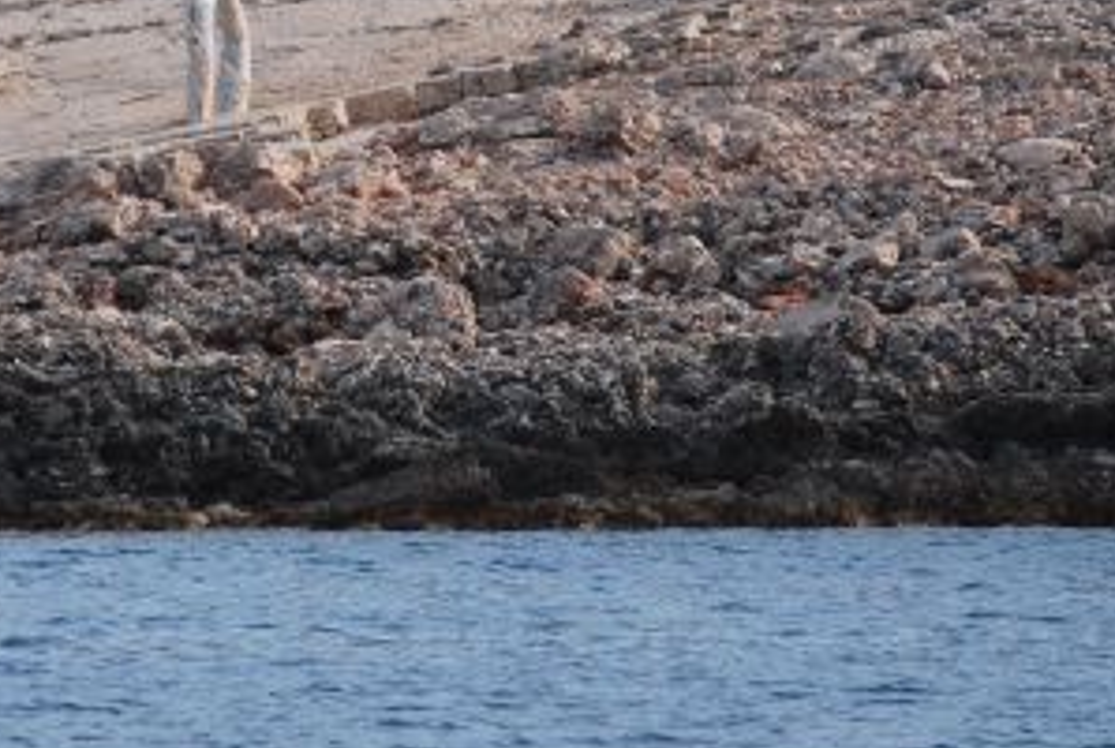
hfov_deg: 4.9
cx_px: 239
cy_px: 4
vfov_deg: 3.3
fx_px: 13107
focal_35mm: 422
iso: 160
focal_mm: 105
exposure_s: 1/500
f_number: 5.6
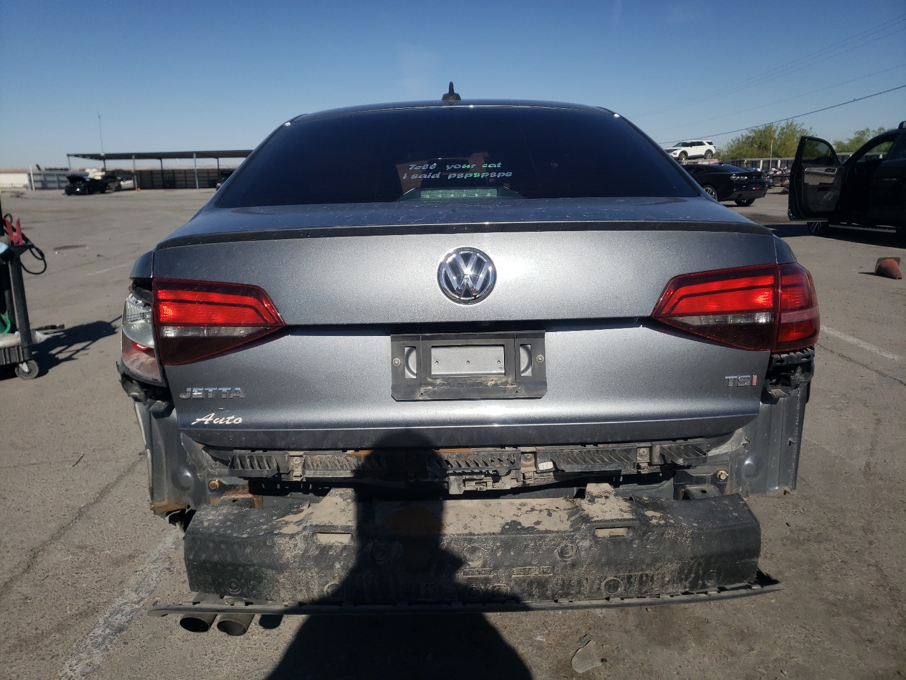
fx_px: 680
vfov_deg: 53.1
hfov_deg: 67.3
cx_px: 453
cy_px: 340
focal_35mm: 26
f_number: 1.5
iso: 50
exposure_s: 1/10000
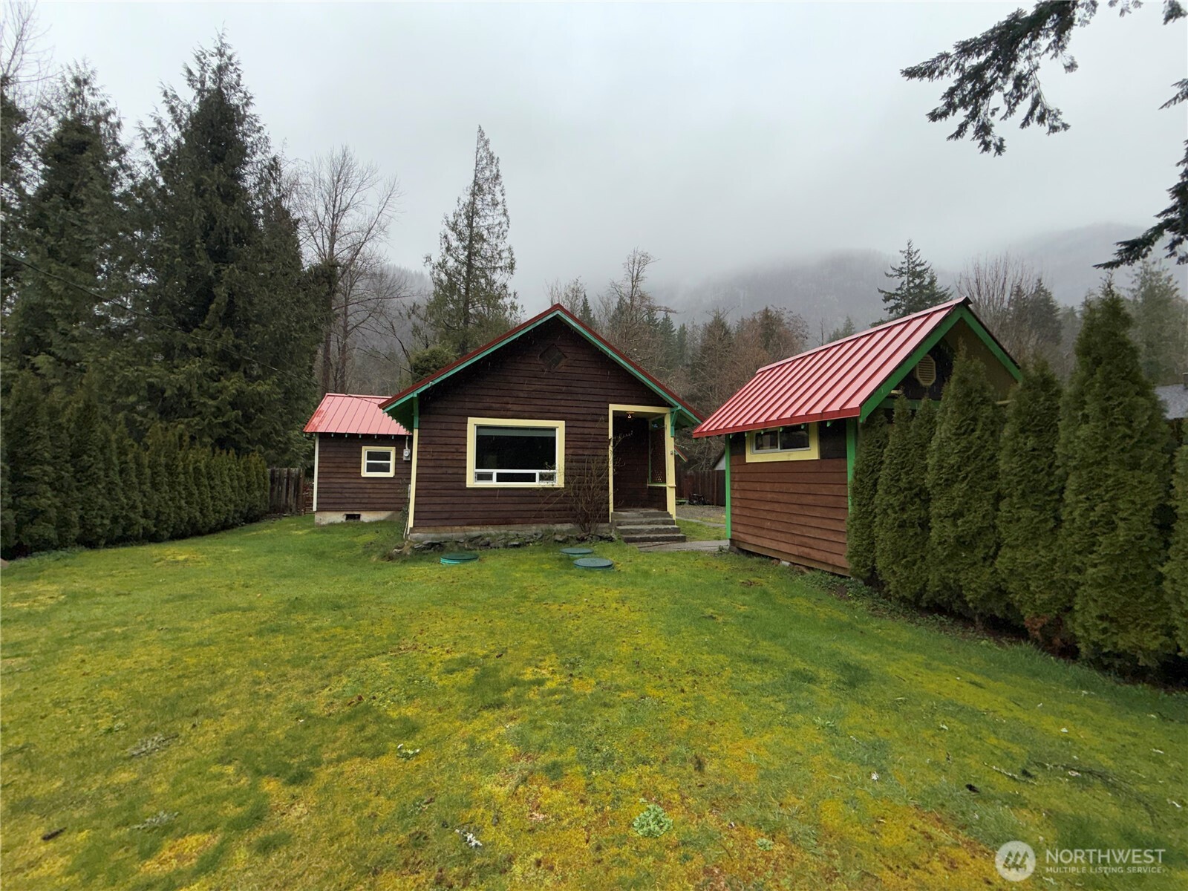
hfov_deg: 102.1
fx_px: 480
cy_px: 446
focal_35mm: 14
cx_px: 594
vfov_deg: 85.7
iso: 16
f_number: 2.2
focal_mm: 2.22
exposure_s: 1/421
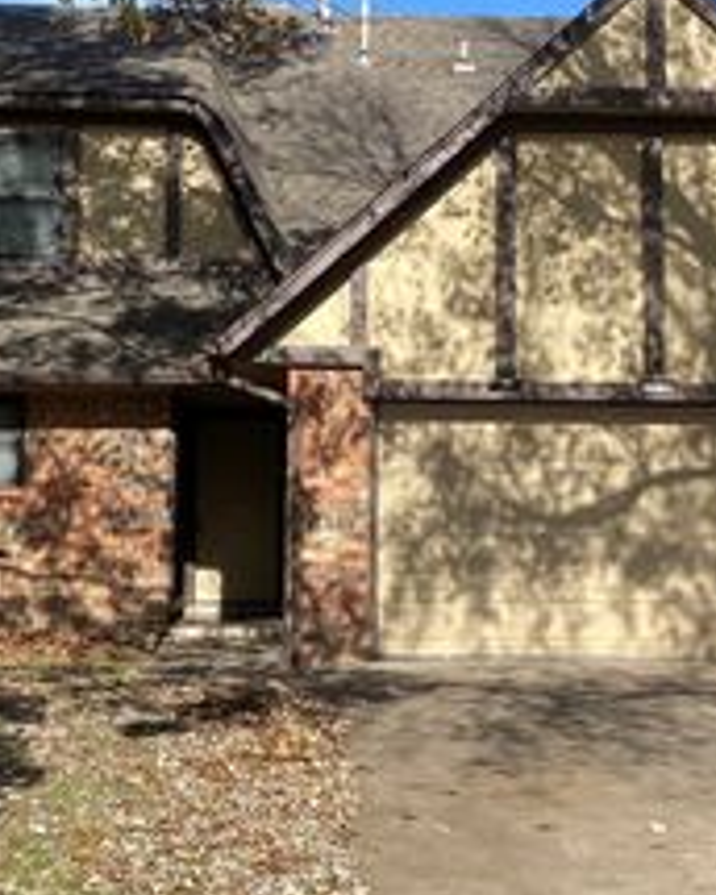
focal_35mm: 59
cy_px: 381
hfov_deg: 25.8
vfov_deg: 31.9
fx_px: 1563
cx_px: 358
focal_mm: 4.25
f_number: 1.8
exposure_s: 1/1996
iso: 32
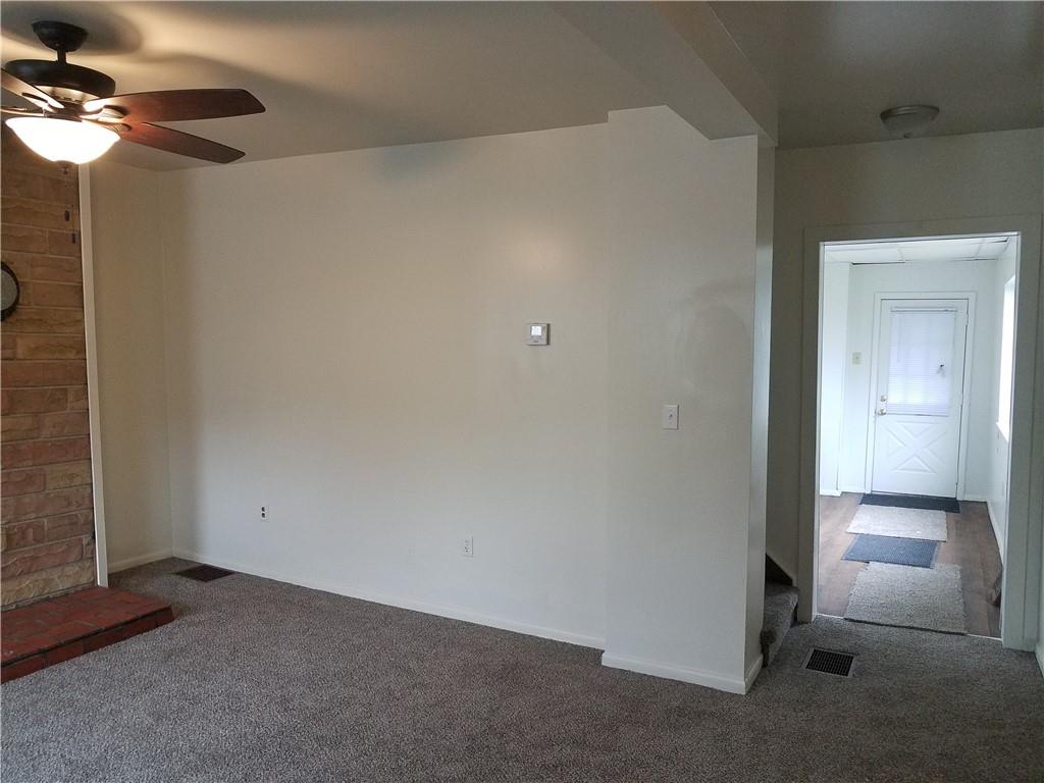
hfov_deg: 67.3
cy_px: 392
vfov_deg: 53.1
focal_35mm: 26
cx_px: 522
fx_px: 784
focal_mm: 4.2
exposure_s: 1/60
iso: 200
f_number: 1.7
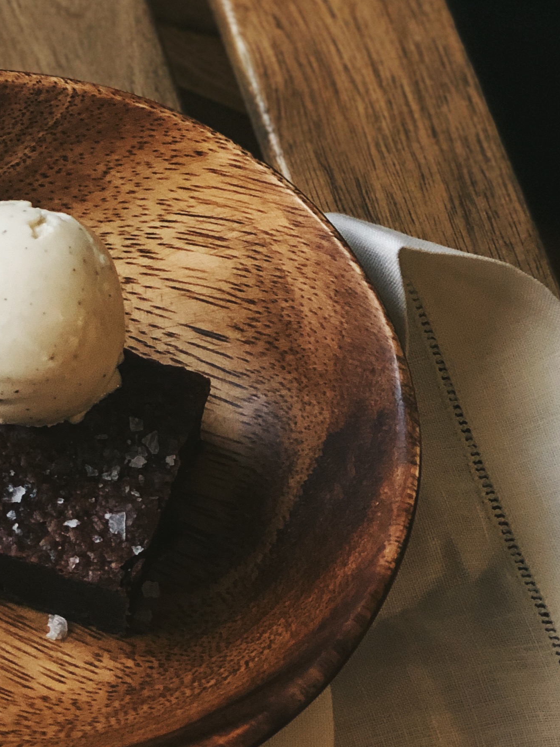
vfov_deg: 14.9
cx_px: 39
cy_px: 20
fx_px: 2804
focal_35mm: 130
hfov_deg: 11.3
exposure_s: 1/30
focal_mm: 6.6
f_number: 2.8
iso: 160
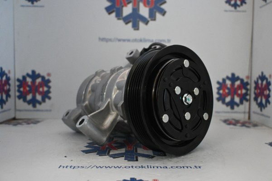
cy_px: 90
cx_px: 136
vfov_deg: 38.4
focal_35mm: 34
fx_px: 261
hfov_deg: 55.1
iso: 4500
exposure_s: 1/60
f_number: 4.2
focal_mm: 23
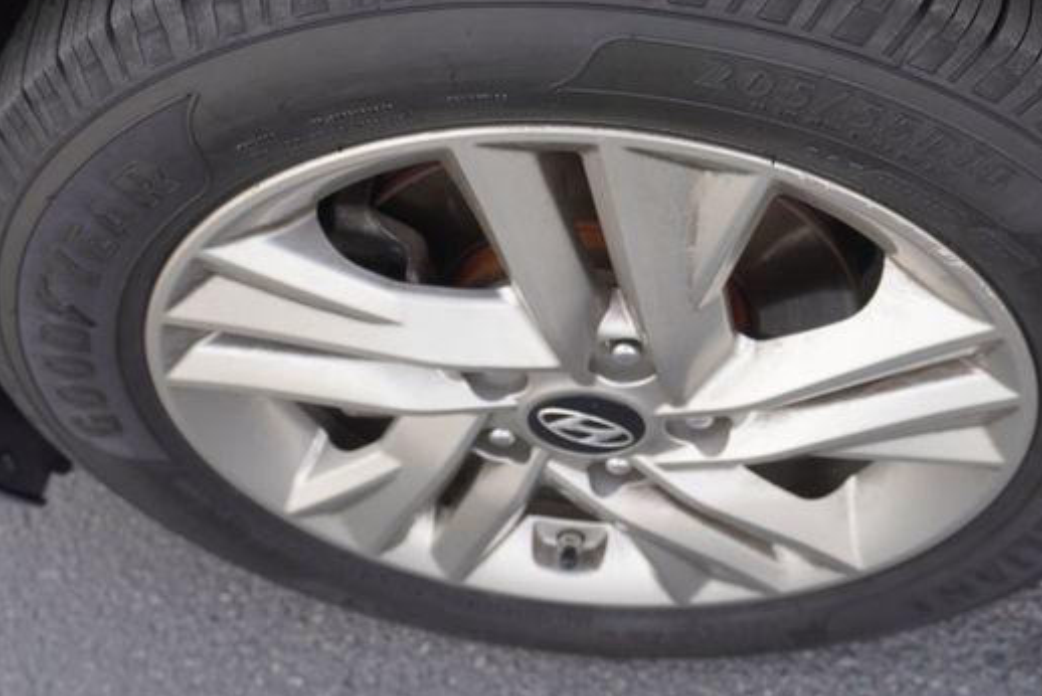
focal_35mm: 43
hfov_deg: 45.6
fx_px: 1234
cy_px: 270
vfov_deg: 31.4
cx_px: 605
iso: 100
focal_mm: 23
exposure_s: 1/80
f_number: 5
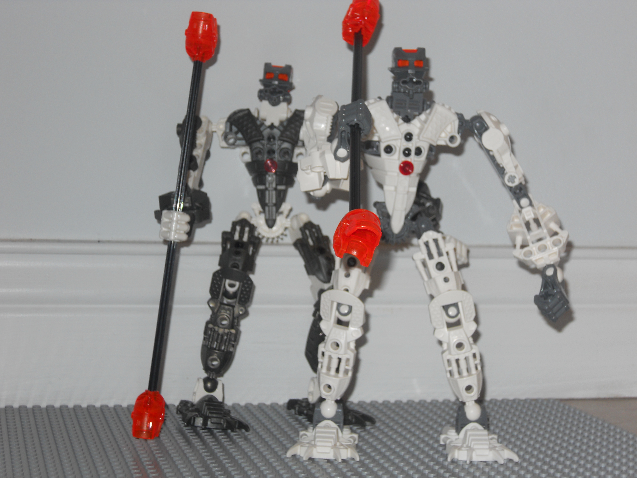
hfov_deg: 26.3
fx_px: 1362
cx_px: 318
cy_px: 239
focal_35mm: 74
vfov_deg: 19.9
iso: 80
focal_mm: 13.2
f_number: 4.4
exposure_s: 1/60
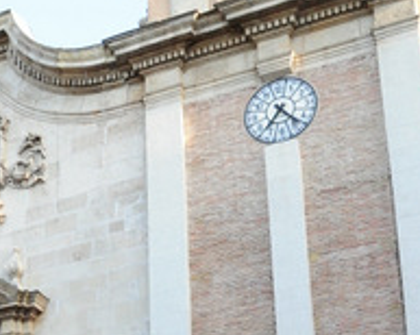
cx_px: 62
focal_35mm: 84
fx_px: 1043
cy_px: 526
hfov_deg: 22.3
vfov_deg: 16.4
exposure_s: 1/200
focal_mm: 18
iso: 800
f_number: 7.1
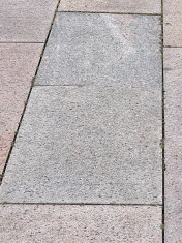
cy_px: -23
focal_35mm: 167
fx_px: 1172
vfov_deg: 11.7
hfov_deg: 8.8
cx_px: 193
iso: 20
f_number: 2.2
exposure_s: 1/306
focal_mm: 7.5
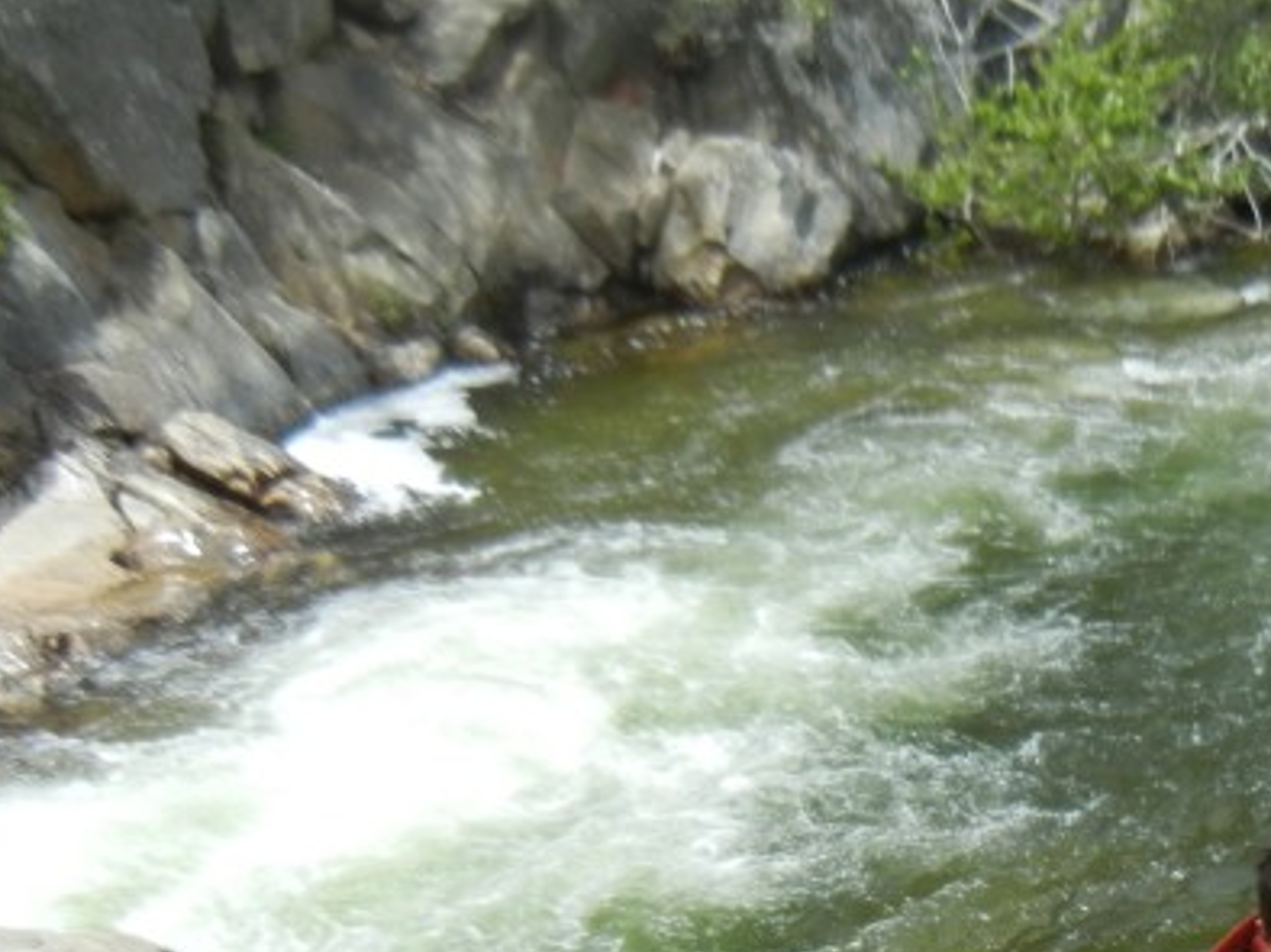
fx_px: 2862
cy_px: 865
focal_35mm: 78
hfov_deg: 24.2
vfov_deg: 18.6
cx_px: 1194
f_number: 7
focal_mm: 5.4
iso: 160
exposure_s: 1/296
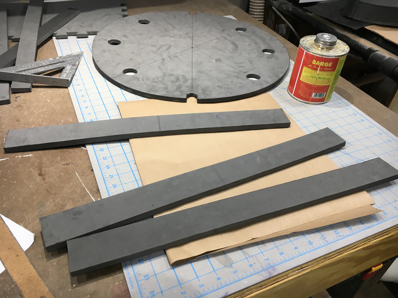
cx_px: 199
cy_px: 149
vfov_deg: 48.2
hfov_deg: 61.7
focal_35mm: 29
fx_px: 333
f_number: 2.2
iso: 25
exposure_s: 1/30
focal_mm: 4.15
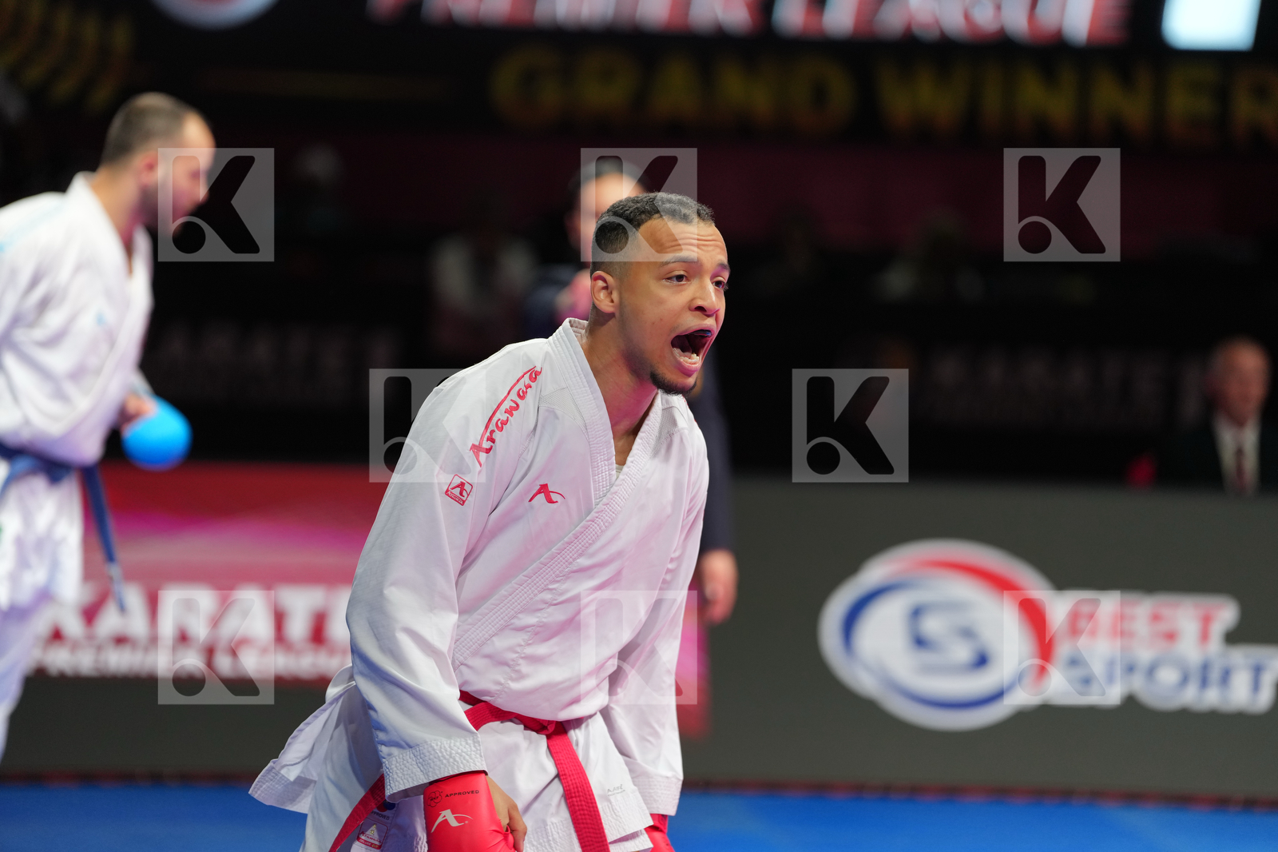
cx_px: 639
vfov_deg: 7.6
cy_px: 426
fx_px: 6388
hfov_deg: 11.4
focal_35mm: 180
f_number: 2.8
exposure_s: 1/1000
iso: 1250
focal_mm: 180
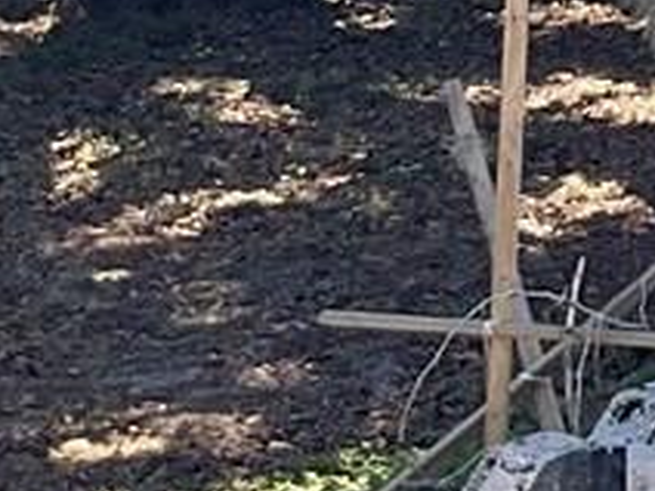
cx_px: 884
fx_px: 4144
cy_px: -781
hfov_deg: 8.9
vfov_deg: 6.4
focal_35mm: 219
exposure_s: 1/151
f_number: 1.8
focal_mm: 3
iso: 16
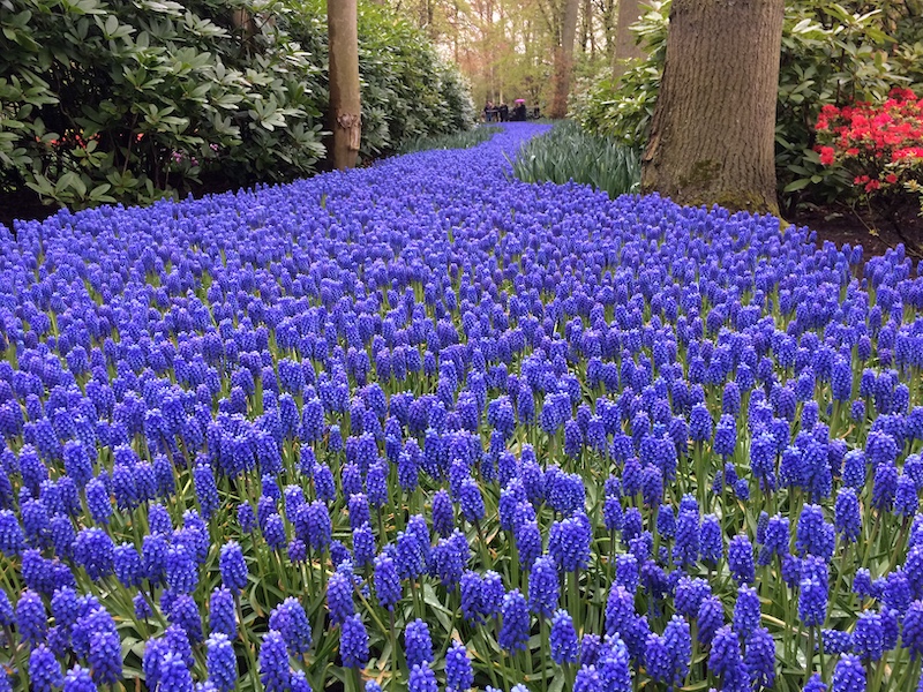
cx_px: 462
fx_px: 773
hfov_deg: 61.7
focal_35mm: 29
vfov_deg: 48.2
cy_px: 346
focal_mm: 4.15
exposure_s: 1/40
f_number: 2.2
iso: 40
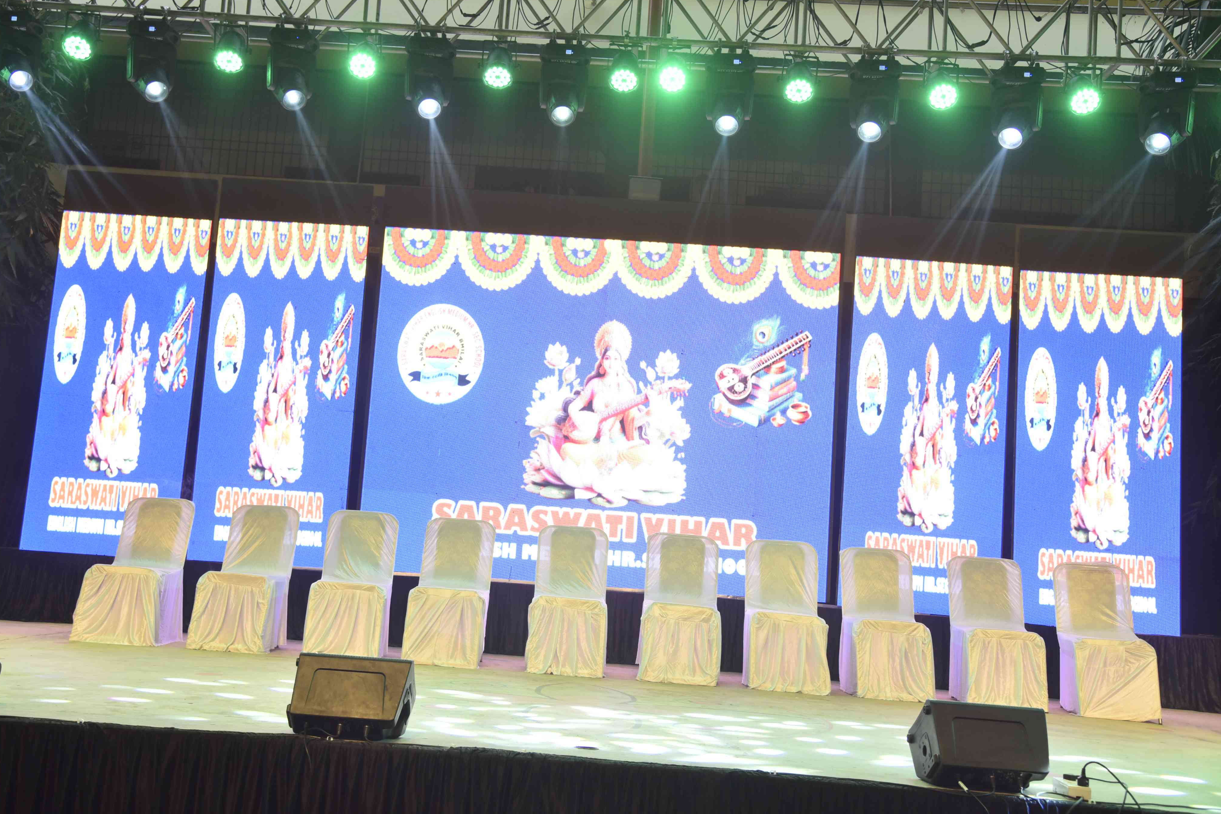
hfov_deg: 49.5
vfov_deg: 34.2
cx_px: 551
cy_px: 382
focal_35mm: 39
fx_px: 1323
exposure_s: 1/100
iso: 500
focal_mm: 35
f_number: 5
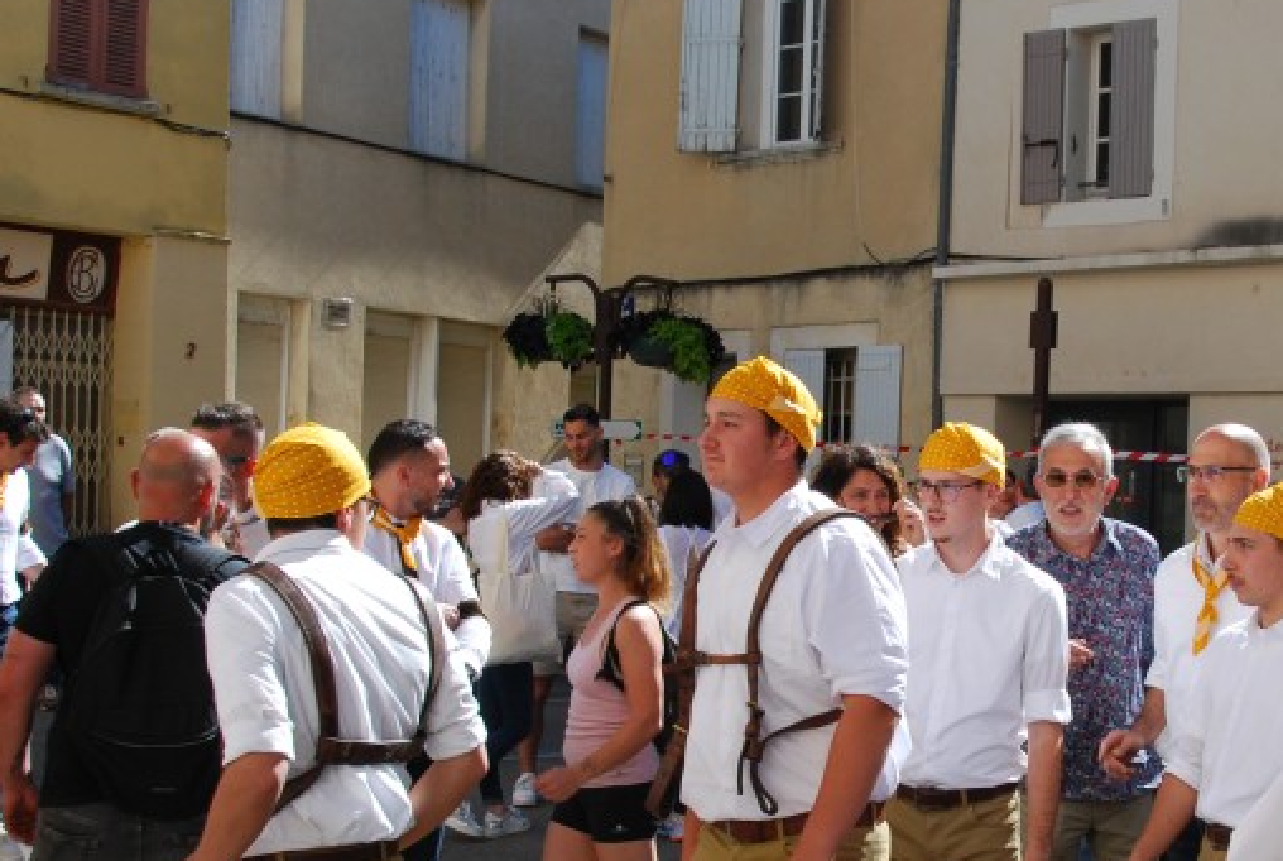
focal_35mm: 58
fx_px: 2071
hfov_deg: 33.9
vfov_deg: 23.4
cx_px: 923
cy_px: 558
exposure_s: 1/400
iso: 400
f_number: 10
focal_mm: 22
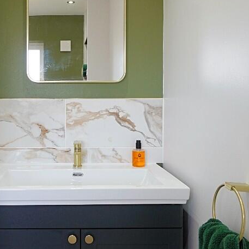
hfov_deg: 40.8
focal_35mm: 40
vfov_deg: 41.8
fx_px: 326
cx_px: 65
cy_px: 109
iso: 640
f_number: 4
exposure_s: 1/160
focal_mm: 14
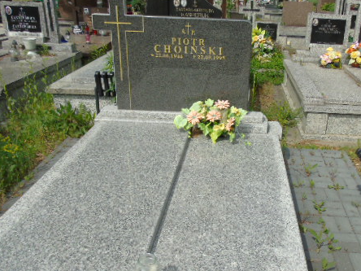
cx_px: 237
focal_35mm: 36
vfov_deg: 39.5
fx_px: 375
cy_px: 159
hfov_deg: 50.5
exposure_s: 1/800
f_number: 3.4
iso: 80
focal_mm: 4.4
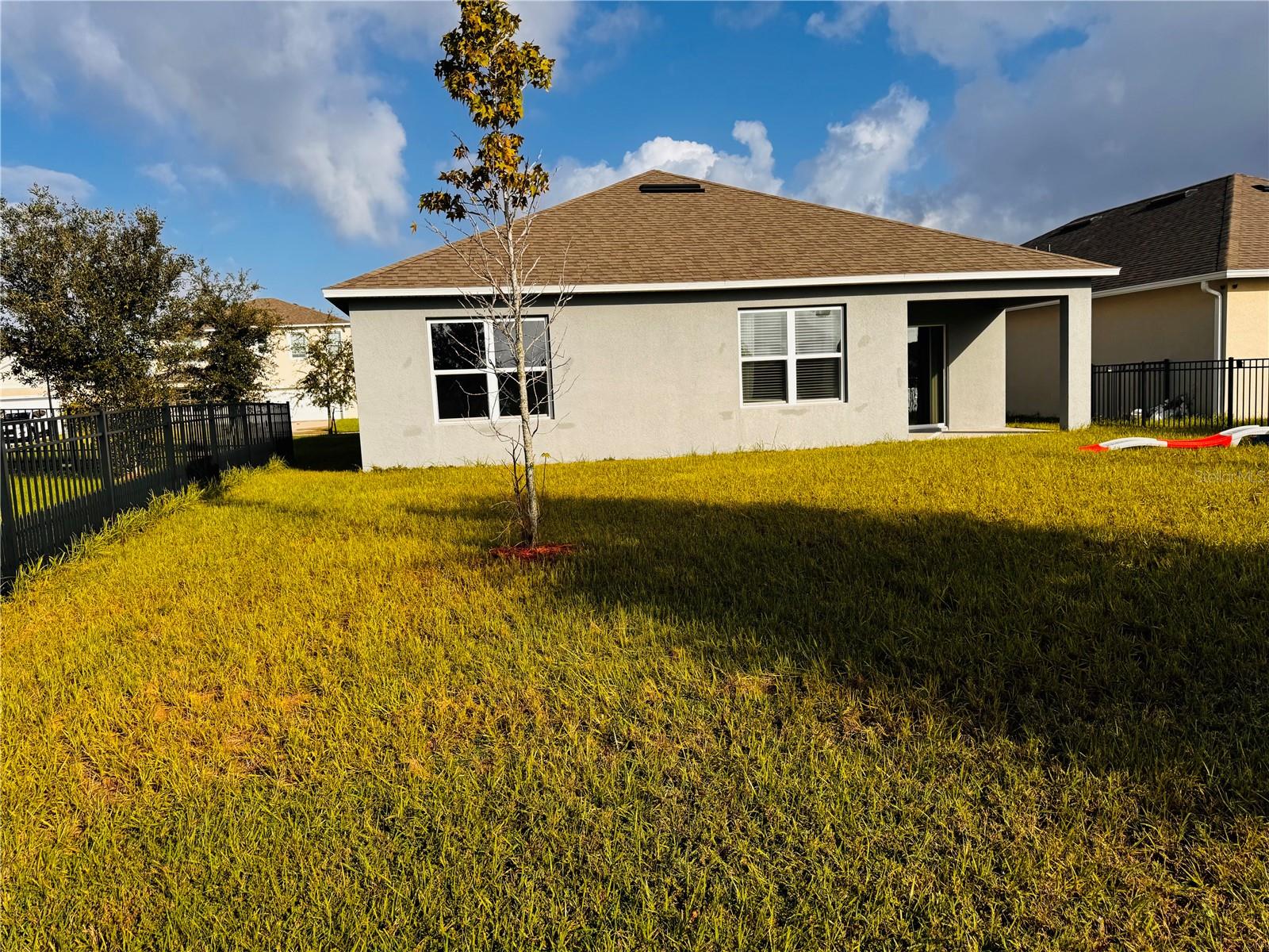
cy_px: 476
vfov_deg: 56.8
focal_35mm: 24
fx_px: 880
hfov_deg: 71.6
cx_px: 634
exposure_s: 1/5348
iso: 80
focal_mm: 6.76
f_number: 1.78
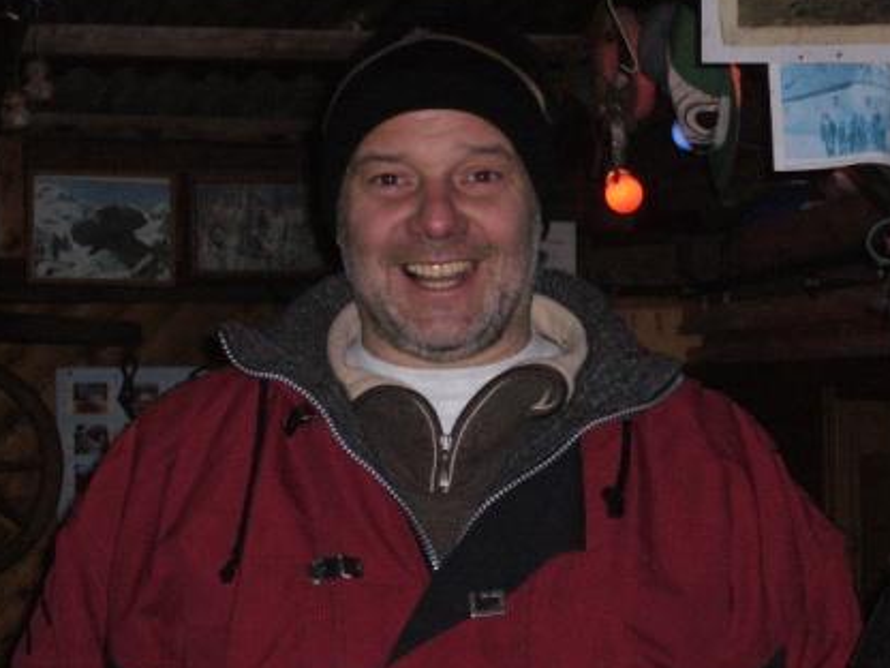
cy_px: 330
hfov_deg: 17.7
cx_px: 466
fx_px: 2854
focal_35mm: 111
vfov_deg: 13.3
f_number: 4.9
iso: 400
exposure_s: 1/60
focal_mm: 17
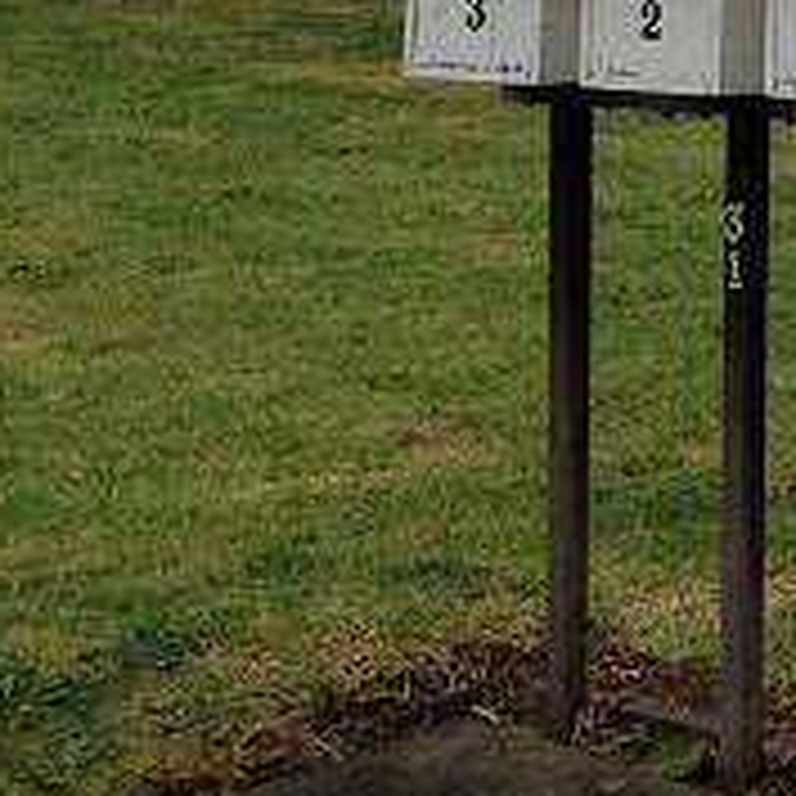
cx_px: 1632
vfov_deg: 11.8
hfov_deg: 11.0
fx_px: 3720
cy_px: -315
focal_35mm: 143
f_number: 2.4
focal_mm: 4.28
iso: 50
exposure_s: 1/581
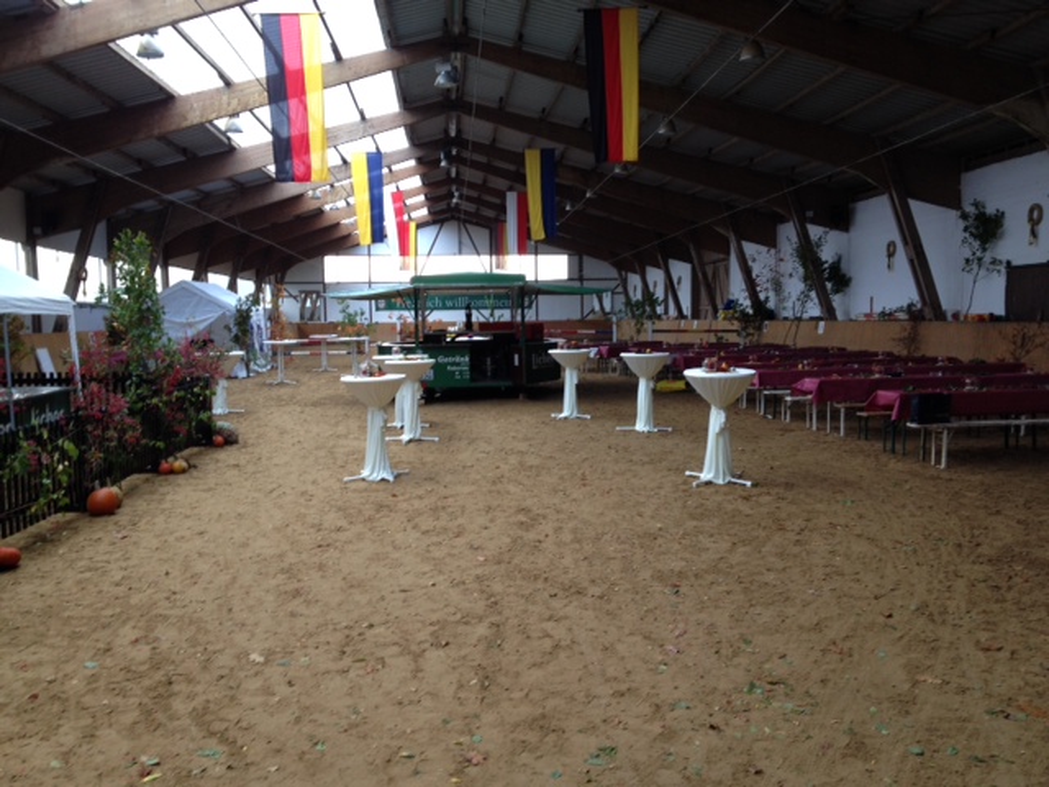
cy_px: 394
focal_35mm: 35
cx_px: 524
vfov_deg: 40.7
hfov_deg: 52.6
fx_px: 1061
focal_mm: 4.28
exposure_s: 1/24
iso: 50
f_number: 2.4
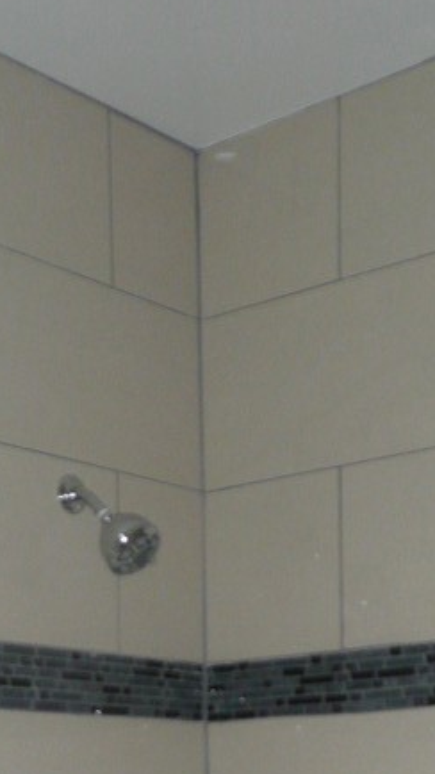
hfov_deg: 16.7
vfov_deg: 26.6
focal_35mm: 72
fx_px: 1477
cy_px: 885
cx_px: 153
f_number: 3.3
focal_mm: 4.6
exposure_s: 1/30
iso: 160
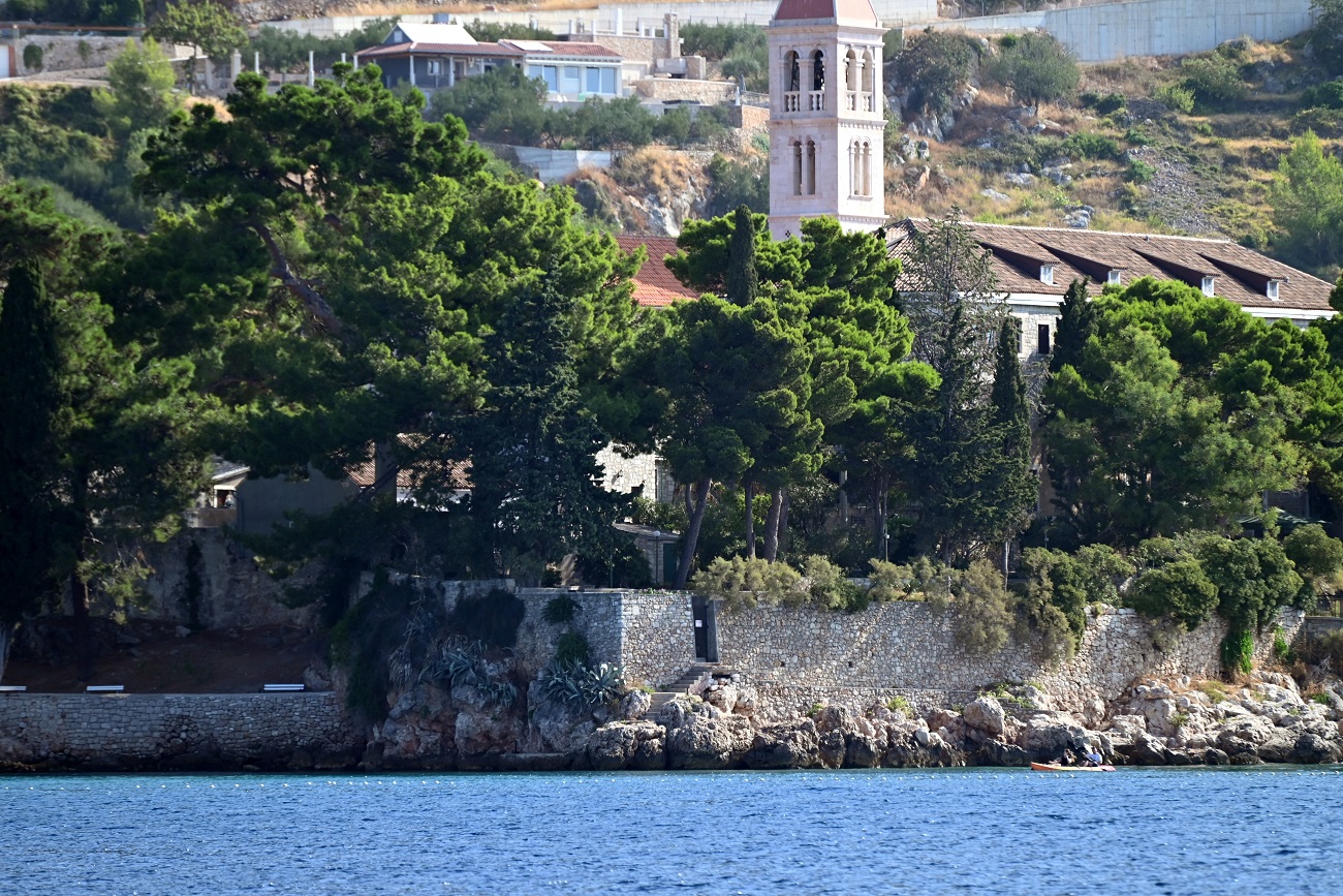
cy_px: 448
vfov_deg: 4.6
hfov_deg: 6.9
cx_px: 672
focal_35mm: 300
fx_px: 11192
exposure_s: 1/800
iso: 400
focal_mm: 300
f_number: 5.6
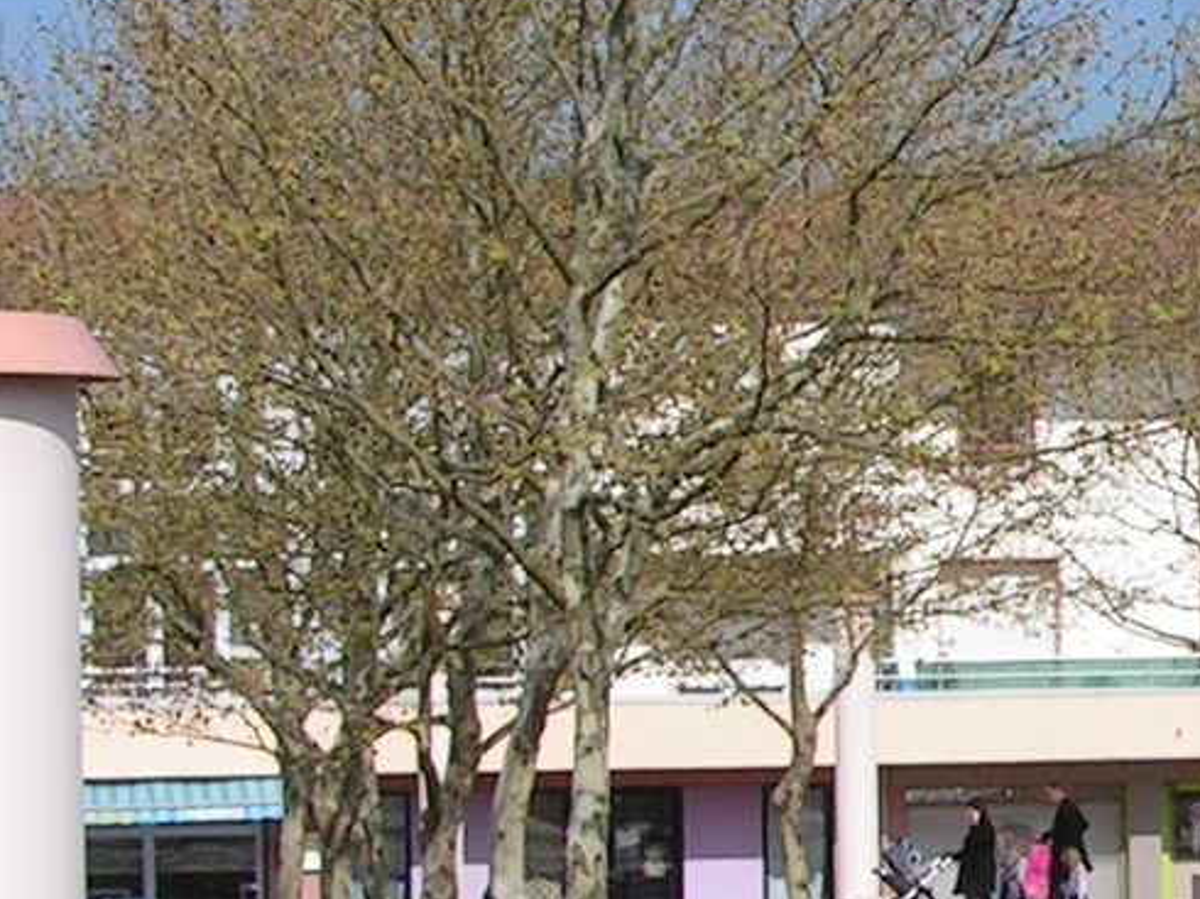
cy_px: 590
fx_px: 5163
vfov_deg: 9.9
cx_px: 1408
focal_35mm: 149
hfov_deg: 12.9
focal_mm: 6.3
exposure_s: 1/500
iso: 50
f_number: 5.6
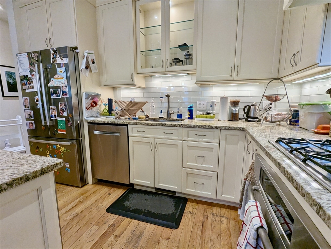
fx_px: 153
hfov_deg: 94.4
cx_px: 166
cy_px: 124
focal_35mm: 16
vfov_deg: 78.2
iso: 90
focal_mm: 2.35
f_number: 2.2
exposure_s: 1/61.9
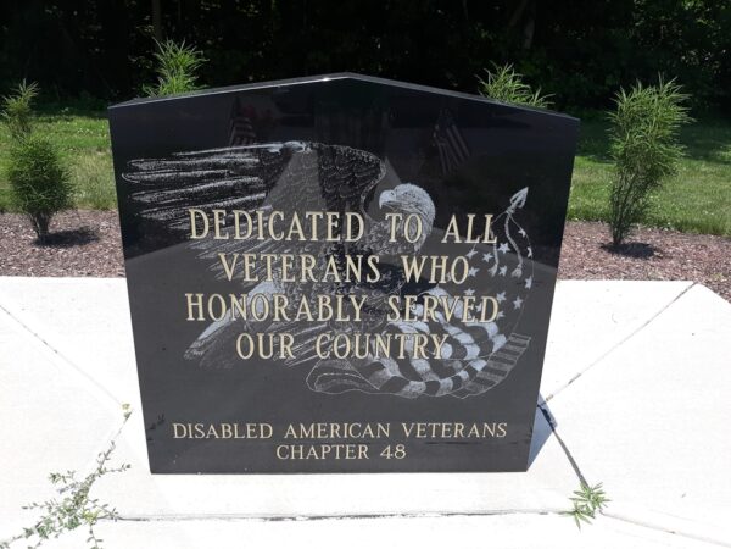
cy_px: 274
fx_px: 591
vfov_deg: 49.7
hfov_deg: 63.4
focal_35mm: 28
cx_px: 366
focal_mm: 3.7
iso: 40
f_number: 1.7
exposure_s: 1/1239
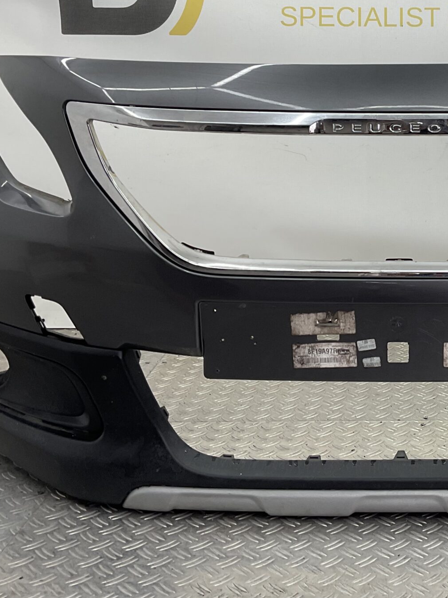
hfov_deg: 25.4
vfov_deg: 34.6
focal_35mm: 55
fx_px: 949
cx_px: 433
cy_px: 200
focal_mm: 3
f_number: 1.8
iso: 20
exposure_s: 1/120
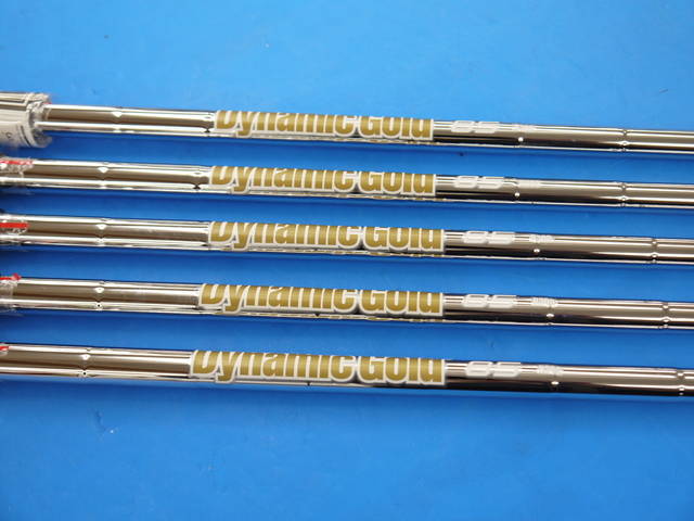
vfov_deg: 34.3
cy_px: 260
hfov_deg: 44.8
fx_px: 842
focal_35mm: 42
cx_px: 347
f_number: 4.3
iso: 200
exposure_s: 1/60
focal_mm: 21
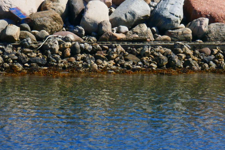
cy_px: -29
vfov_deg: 4.3
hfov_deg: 6.4
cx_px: 142
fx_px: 2000
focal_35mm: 320
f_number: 5.6
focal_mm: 44.9
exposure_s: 1/1300
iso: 200
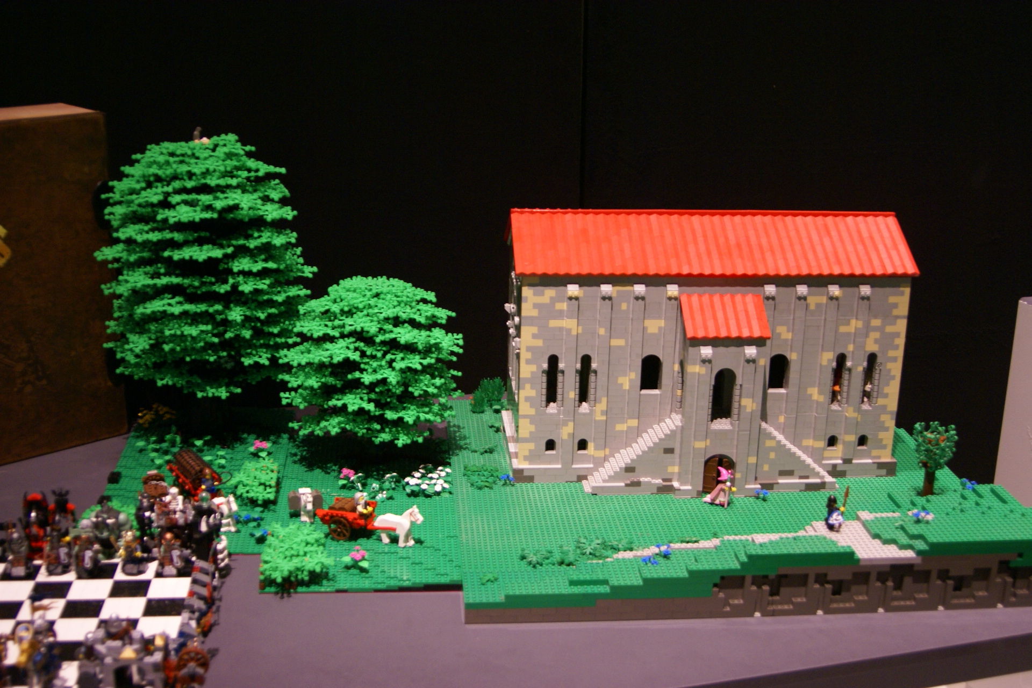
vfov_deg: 31.9
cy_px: 344
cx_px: 516
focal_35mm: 42
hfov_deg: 46.4
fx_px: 1204
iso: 400
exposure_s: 1/30
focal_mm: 28
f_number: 4
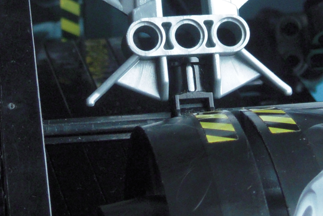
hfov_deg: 8.9
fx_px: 2064
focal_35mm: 230
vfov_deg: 6.0
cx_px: 181
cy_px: 14
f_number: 4.2
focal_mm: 12.3
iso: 320
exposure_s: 1/60
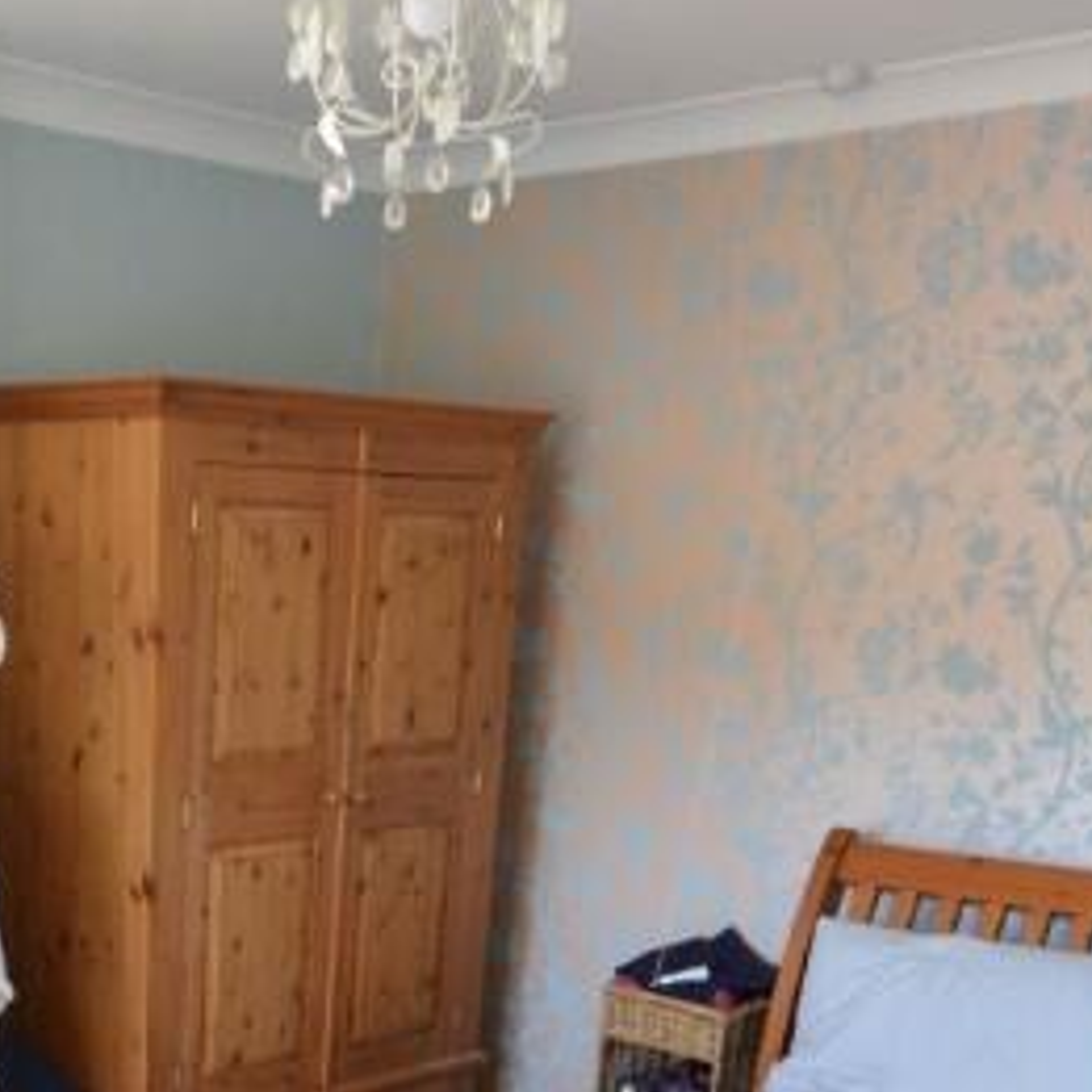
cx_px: 146
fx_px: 1785
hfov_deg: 32.6
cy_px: 1251
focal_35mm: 50
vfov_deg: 29.9
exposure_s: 1/15
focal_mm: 10
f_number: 8
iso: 400
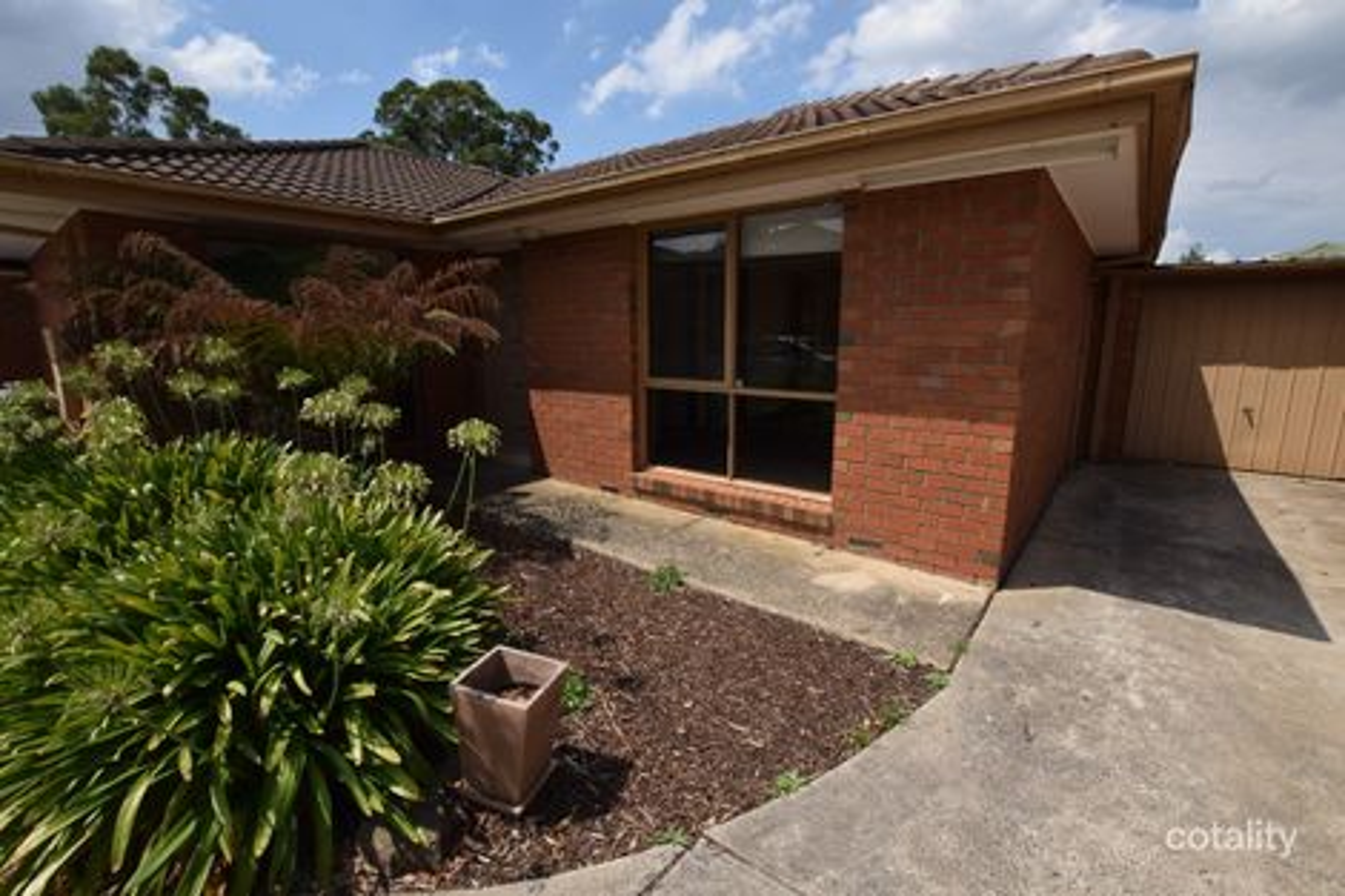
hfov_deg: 100.4
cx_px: 672
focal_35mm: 15
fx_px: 560
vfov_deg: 77.3
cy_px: 448
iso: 100
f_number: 9
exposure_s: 1/200
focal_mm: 10
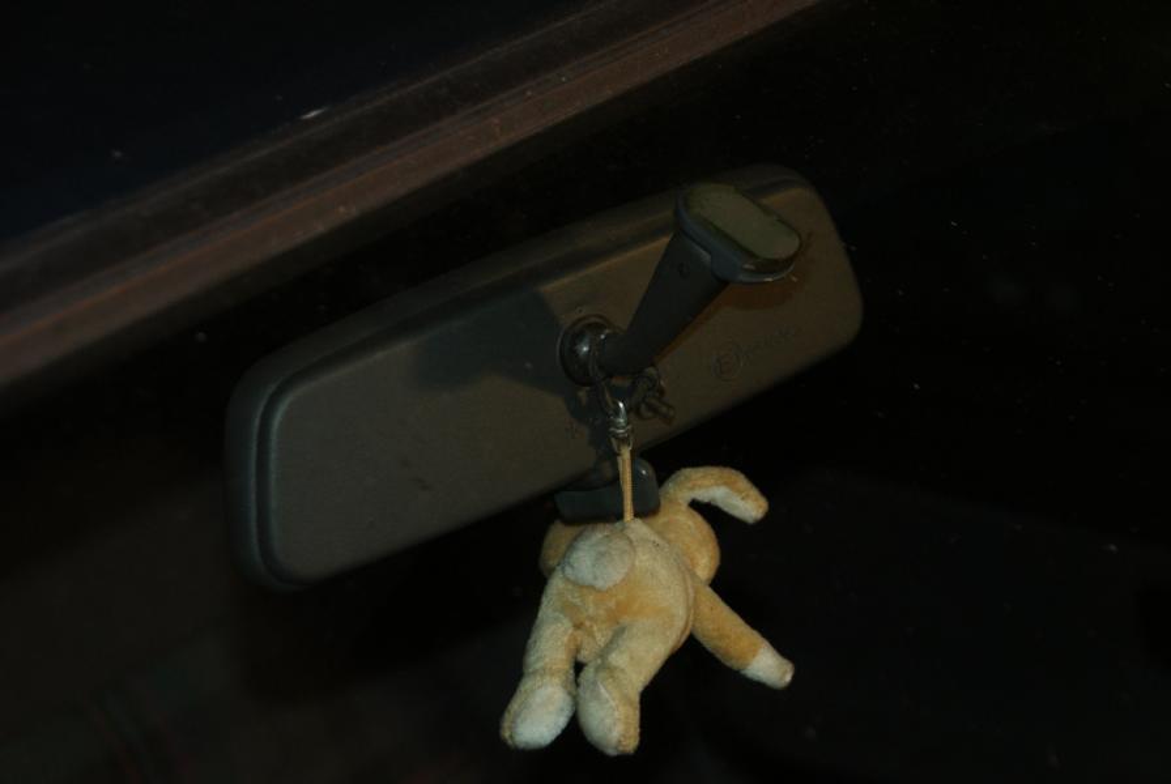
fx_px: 3420
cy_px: 392
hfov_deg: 19.4
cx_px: 586
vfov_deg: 13.1
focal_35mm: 105
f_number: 5.6
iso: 400
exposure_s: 1/125
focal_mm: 70
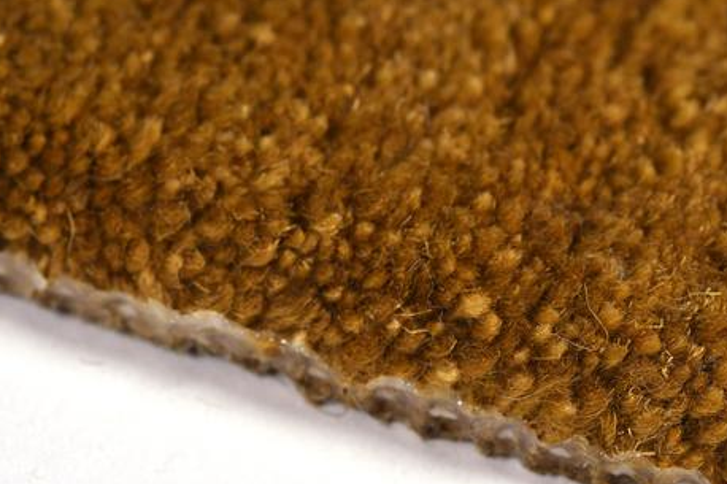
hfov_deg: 8.5
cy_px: 337
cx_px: 530
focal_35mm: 241
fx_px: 4860
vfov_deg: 5.7
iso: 320
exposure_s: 1/100
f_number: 11
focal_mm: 105
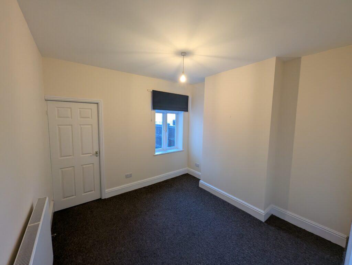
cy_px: 132
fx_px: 132
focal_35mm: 13
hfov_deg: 106.1
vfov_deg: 90.1
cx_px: 176
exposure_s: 1/30.8
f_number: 2.2
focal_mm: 1.95
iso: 110
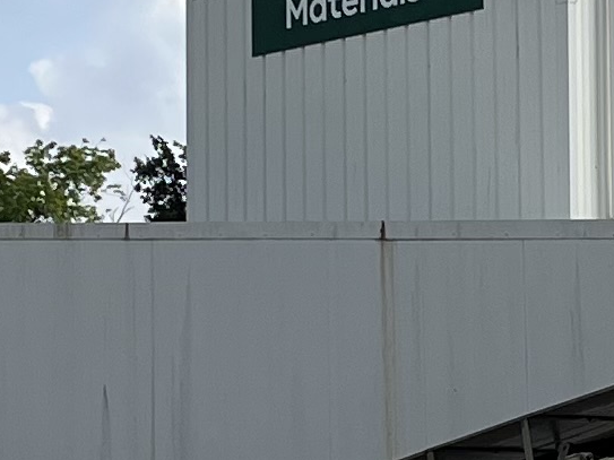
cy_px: 158
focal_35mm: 193
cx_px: 628
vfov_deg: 7.7
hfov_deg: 10.2
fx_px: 3423
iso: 50
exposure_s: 1/5319
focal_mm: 5.1
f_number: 1.6
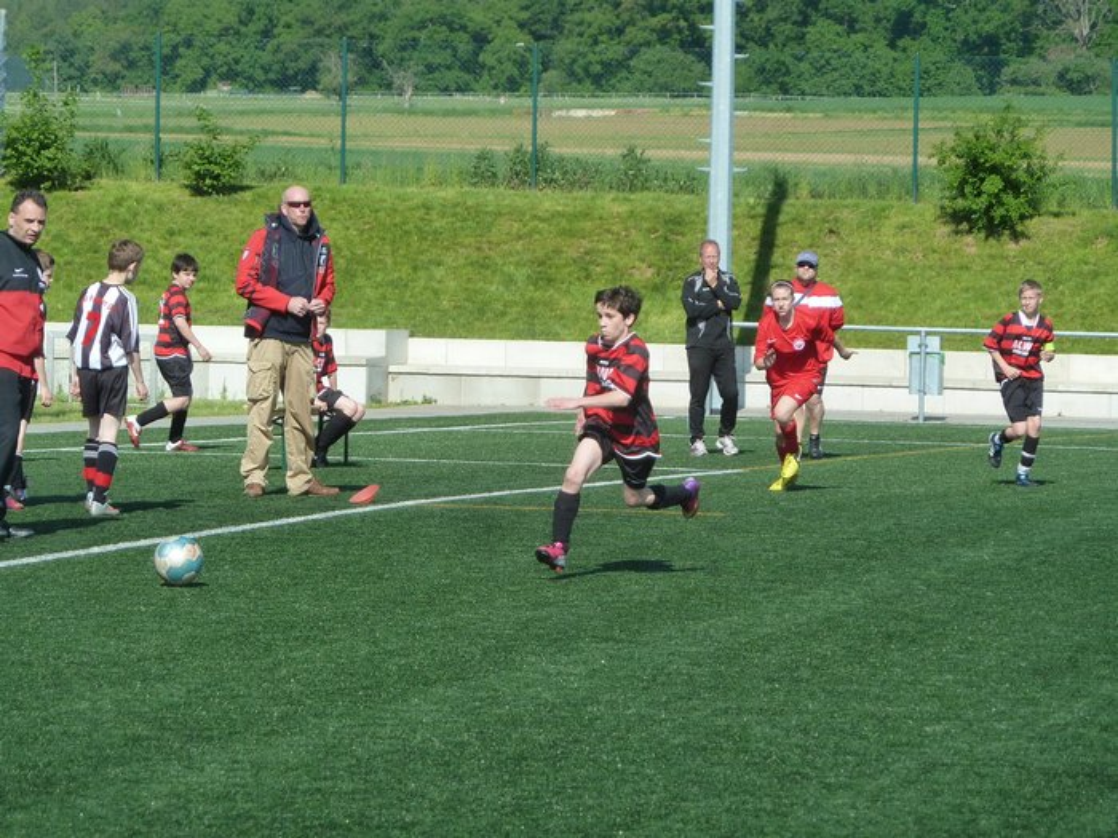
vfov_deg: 8.2
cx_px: 559
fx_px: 5878
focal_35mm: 182
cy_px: 419
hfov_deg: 10.9
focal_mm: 29.9
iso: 160
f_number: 4.5
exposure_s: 1/500
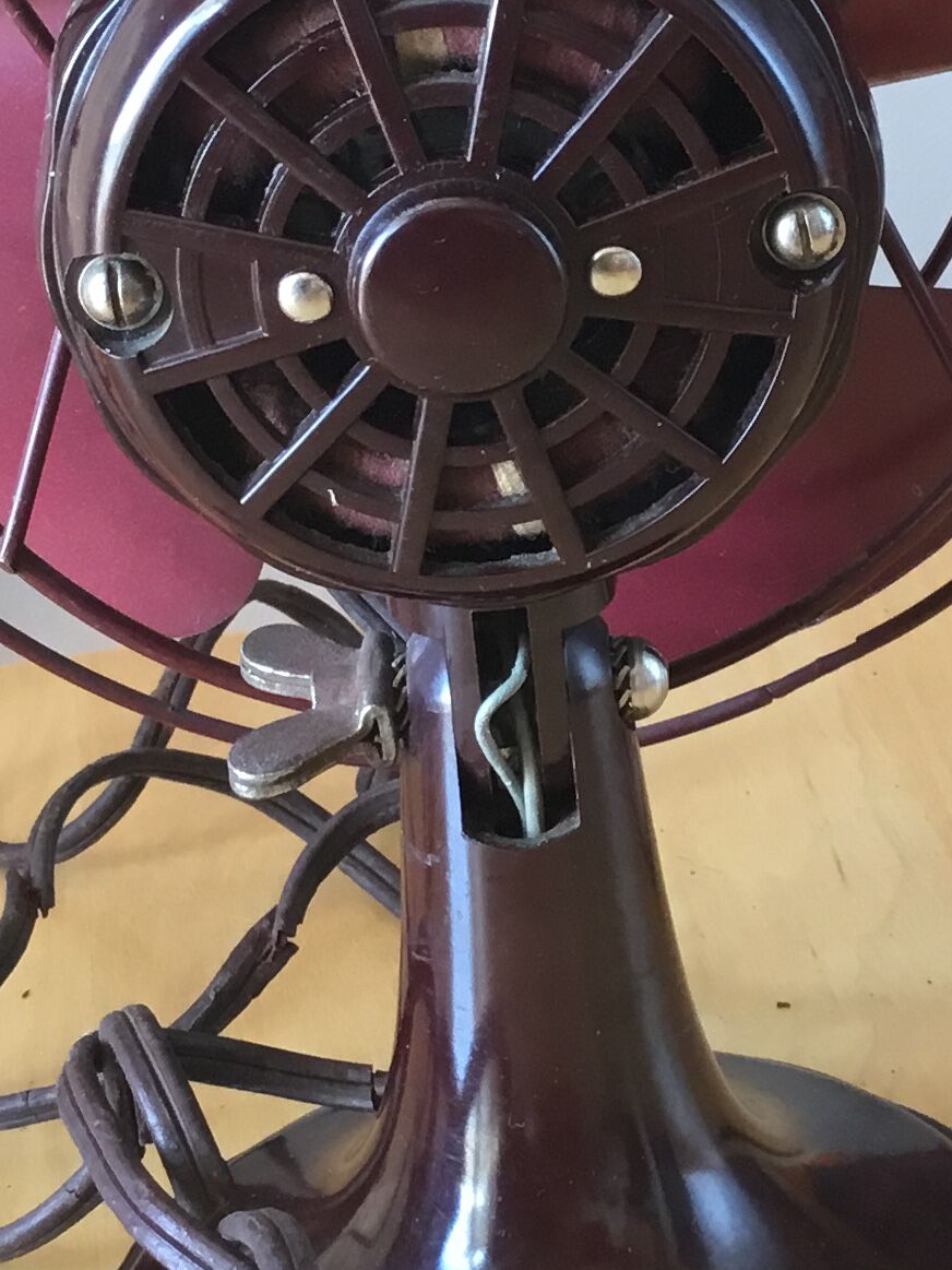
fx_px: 3191
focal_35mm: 87
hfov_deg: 17.0
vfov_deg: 22.3
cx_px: 559
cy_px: 320
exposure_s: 1/33
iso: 80
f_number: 2.4
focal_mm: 3.3
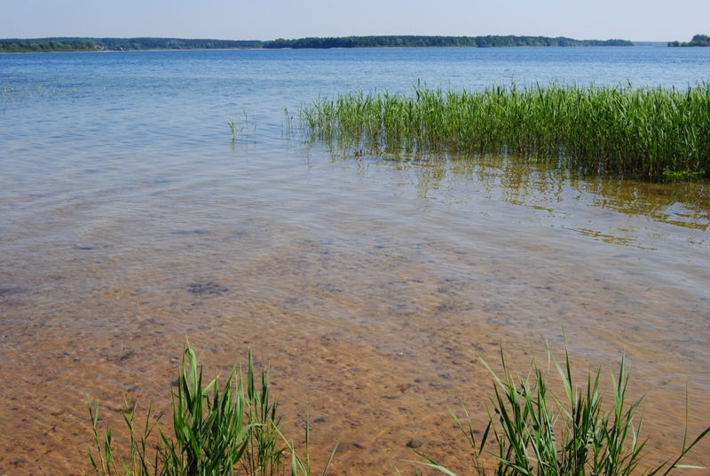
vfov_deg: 30.0
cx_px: 355
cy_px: 238
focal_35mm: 45
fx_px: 889
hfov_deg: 43.5
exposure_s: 1/250
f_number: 10
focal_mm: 30
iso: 140
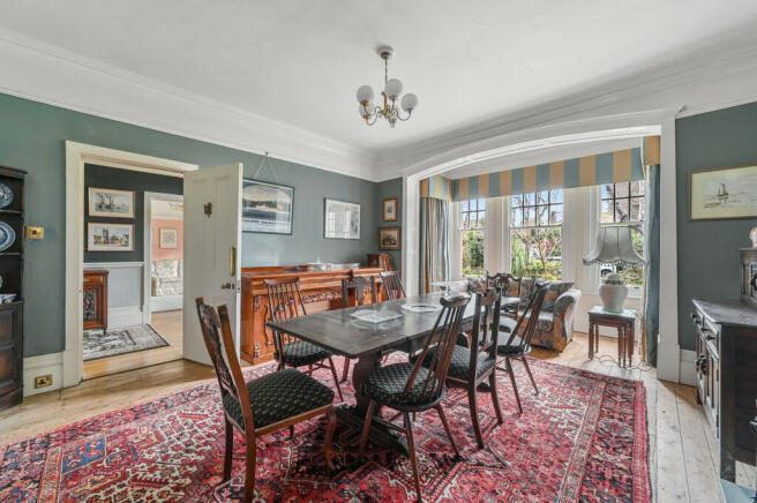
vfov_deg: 81.1
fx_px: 294
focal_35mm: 14
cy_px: 252
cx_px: 378
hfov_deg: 104.3
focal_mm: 14
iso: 400
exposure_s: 1.3
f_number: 8
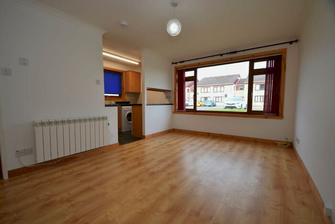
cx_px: 168
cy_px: 112
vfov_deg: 77.4
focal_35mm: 15
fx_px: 140
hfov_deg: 100.4
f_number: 4
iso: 360
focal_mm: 10
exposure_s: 1/125
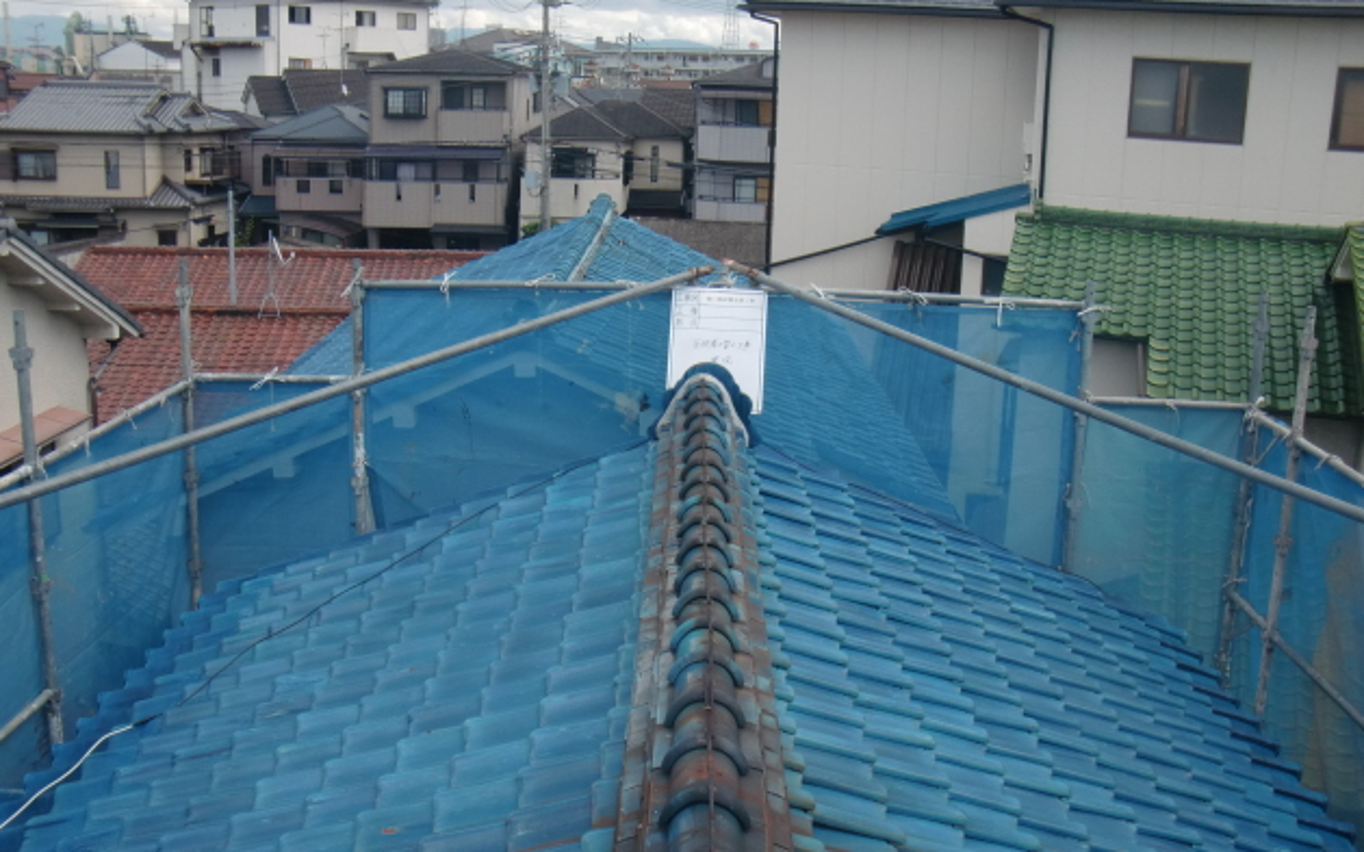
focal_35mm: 41
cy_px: 494
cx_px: 692
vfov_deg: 31.2
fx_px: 1524
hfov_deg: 48.2
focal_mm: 6.66
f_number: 3.9
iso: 64
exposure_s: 1/320
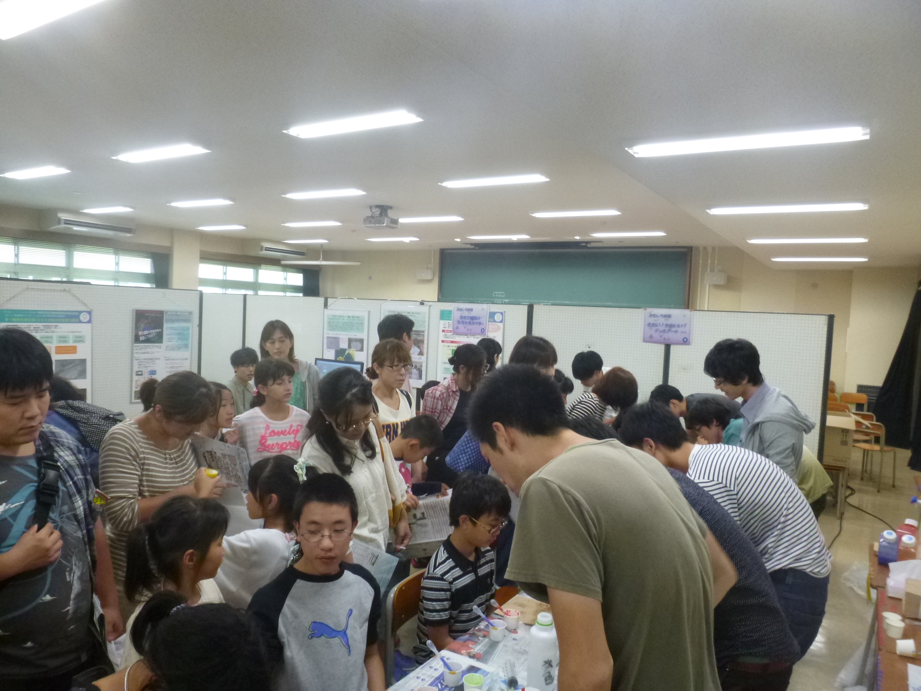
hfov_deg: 69.4
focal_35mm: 25
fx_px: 665
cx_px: 460
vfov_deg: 54.9
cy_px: 346
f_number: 3.9
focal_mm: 4.5
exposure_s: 1/25
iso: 400
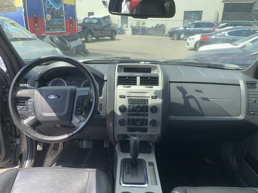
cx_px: 129
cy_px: 96
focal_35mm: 26
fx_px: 194
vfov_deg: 53.1
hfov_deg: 67.3
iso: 25
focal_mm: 4.25
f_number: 1.8
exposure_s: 1/620
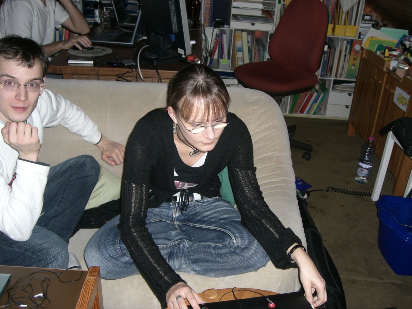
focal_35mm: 38
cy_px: 154
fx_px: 452
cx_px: 206
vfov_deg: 37.7
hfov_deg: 49.0
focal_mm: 6.2
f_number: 2.7
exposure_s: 1/60
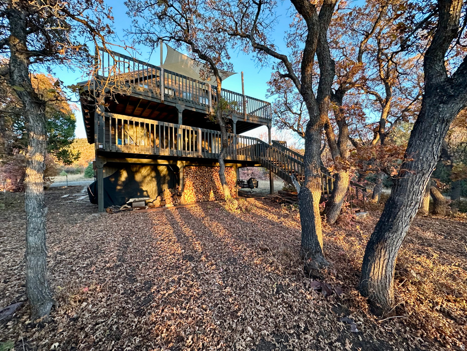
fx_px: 189
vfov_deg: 85.7
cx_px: 234
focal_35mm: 14
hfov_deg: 102.1
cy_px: 176
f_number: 2.2
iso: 200
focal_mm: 2.22
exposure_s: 1/99
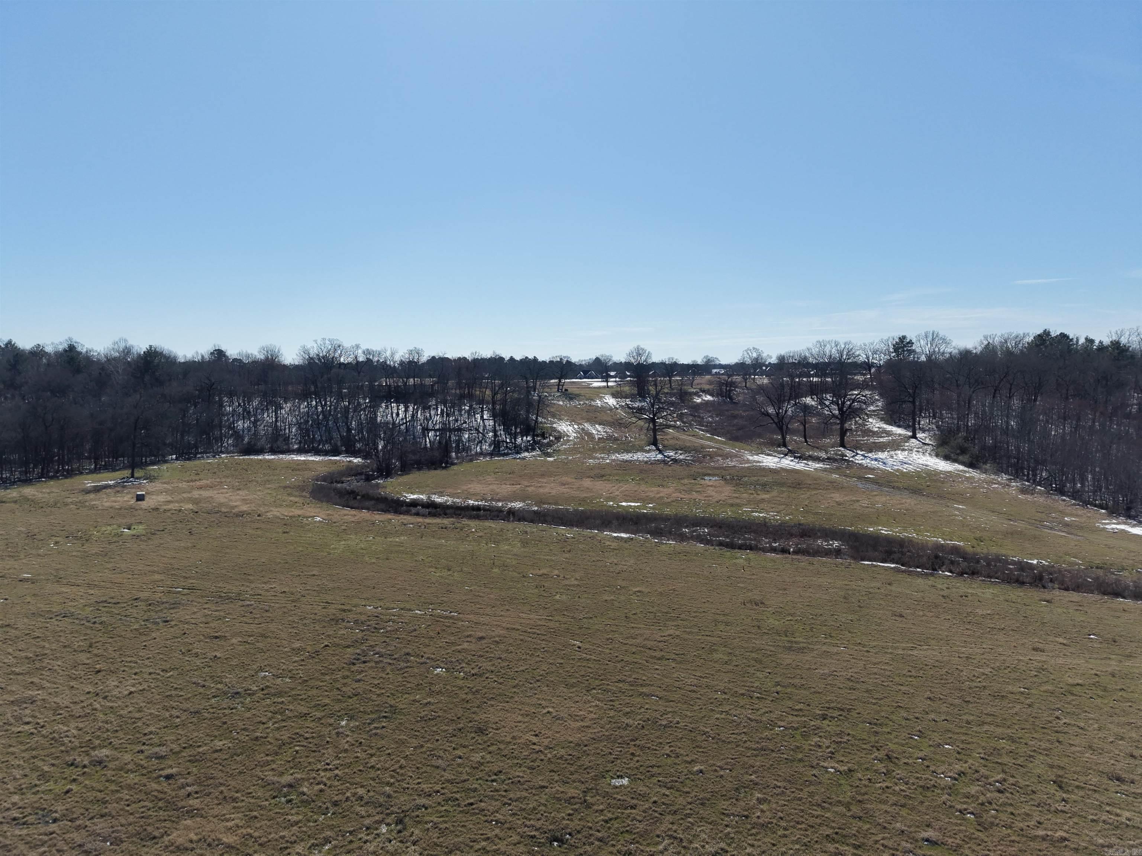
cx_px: 571
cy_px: 428
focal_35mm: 24
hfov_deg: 71.6
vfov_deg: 56.8
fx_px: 792
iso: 270
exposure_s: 1/8000
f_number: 1.8
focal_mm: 8.67
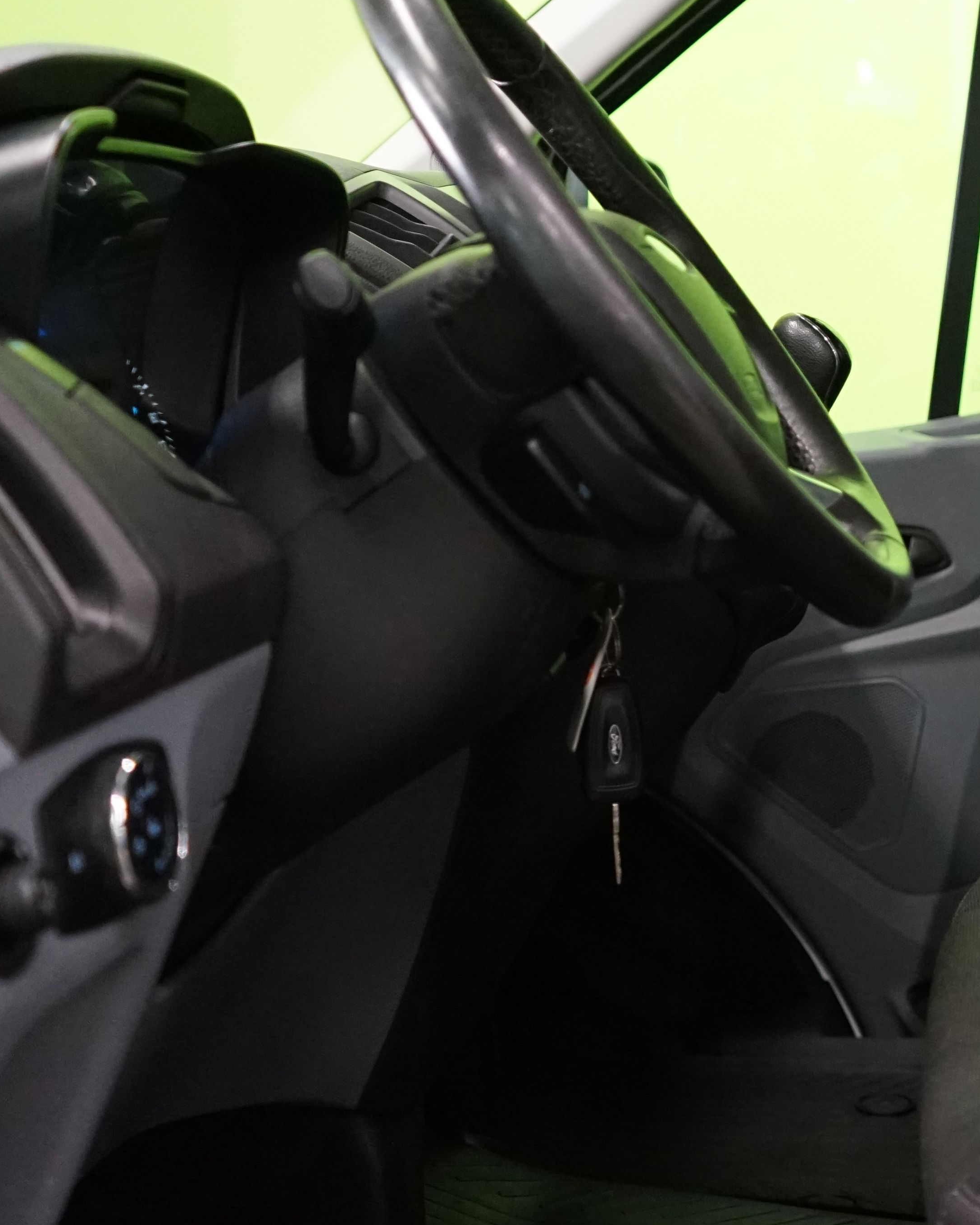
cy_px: 487
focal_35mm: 58
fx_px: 2102
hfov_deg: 23.7
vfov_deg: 32.4
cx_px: 1204
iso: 4000
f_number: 3.5
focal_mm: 28
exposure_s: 1/160
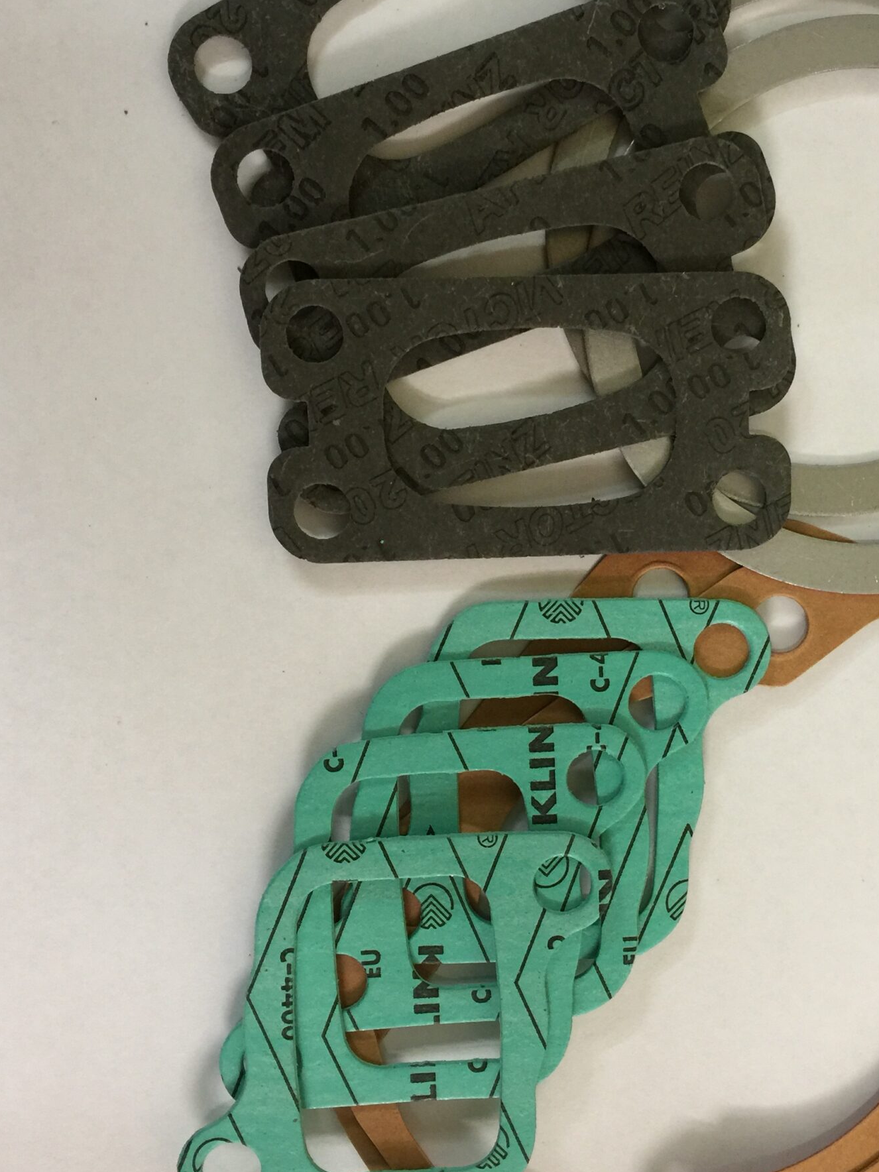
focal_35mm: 42
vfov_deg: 44.7
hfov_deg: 34.2
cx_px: 548
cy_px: 528
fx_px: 1422
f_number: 2.2
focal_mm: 4.15
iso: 80
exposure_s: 1/17
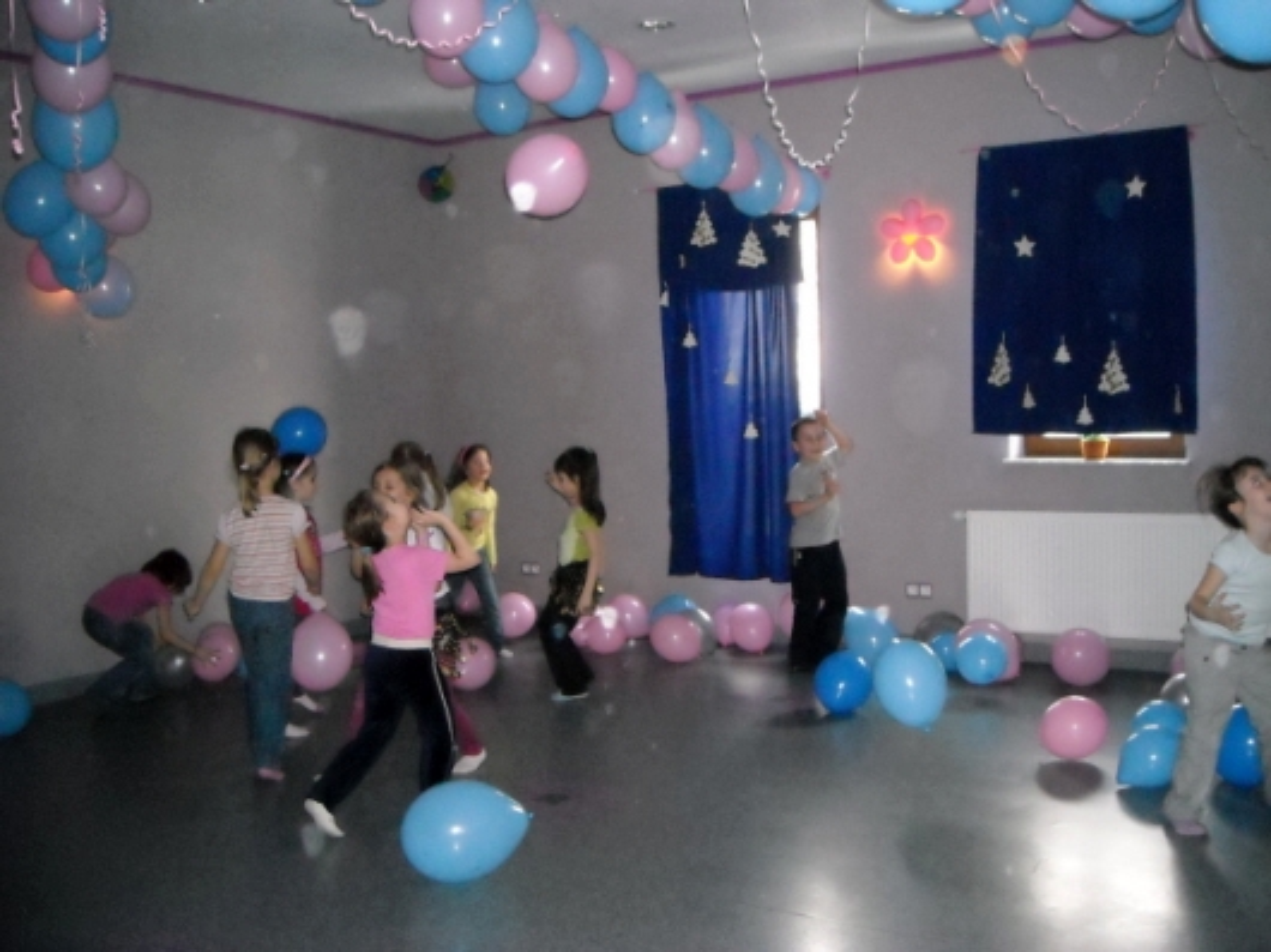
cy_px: 476
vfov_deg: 40.7
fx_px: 1285
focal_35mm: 35
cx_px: 636
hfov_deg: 52.6
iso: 766
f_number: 2.8
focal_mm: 5.7
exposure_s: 1/60
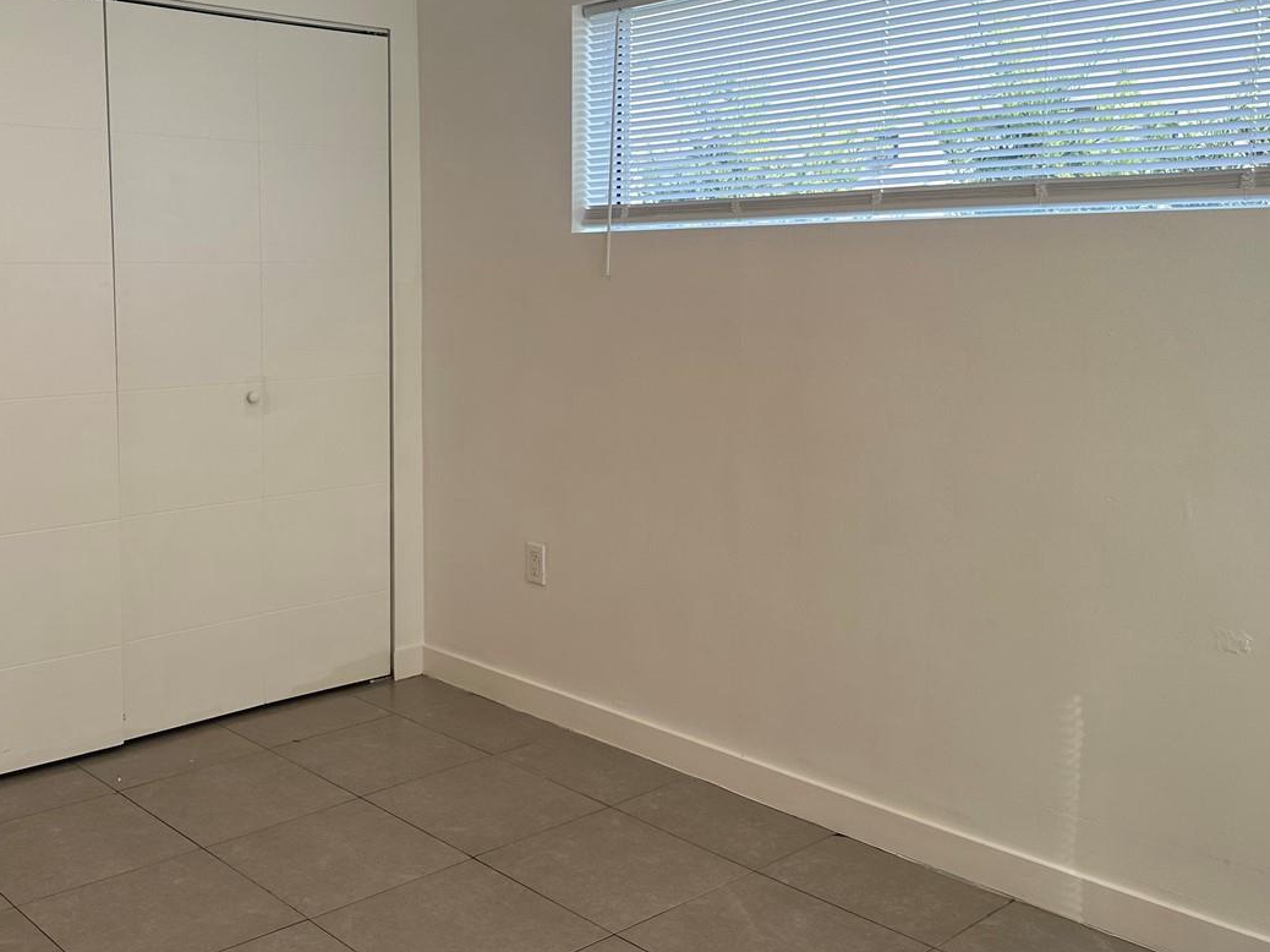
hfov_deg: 49.5
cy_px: 385
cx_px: 454
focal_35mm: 37
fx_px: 1357
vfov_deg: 38.5
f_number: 1.78
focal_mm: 6.86
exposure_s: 1/219
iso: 64
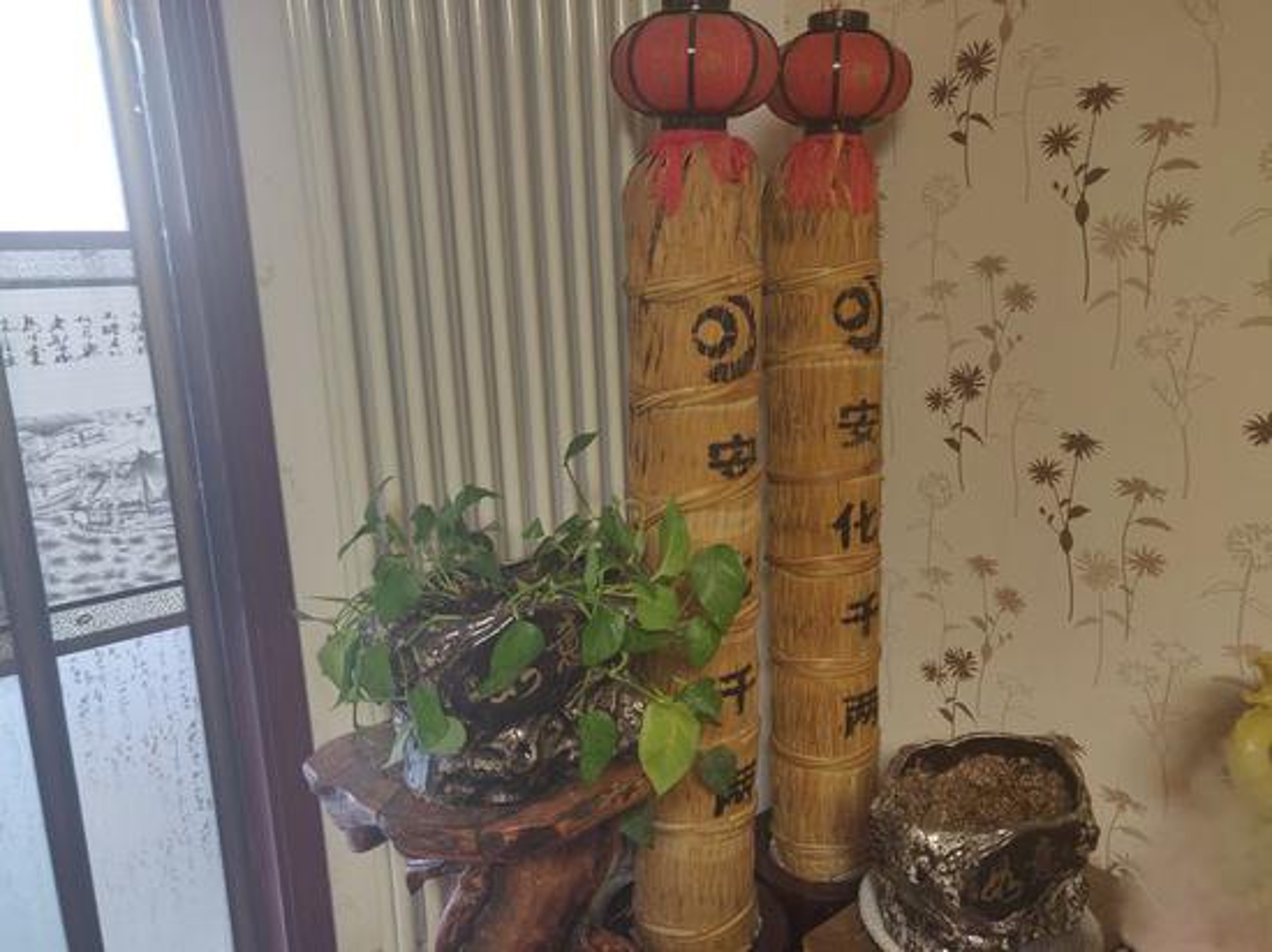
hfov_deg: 69.4
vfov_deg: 54.8
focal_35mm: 25
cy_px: 476
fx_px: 918
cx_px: 636
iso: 200
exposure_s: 1/33
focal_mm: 4.25
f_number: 1.7
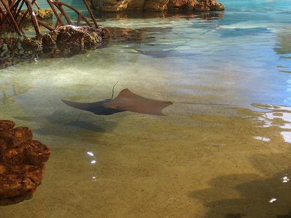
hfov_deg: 28.5
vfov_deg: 21.6
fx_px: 572
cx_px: 146
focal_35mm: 68
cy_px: 109
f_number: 2.8
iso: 400
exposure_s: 1/60
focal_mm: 14.5
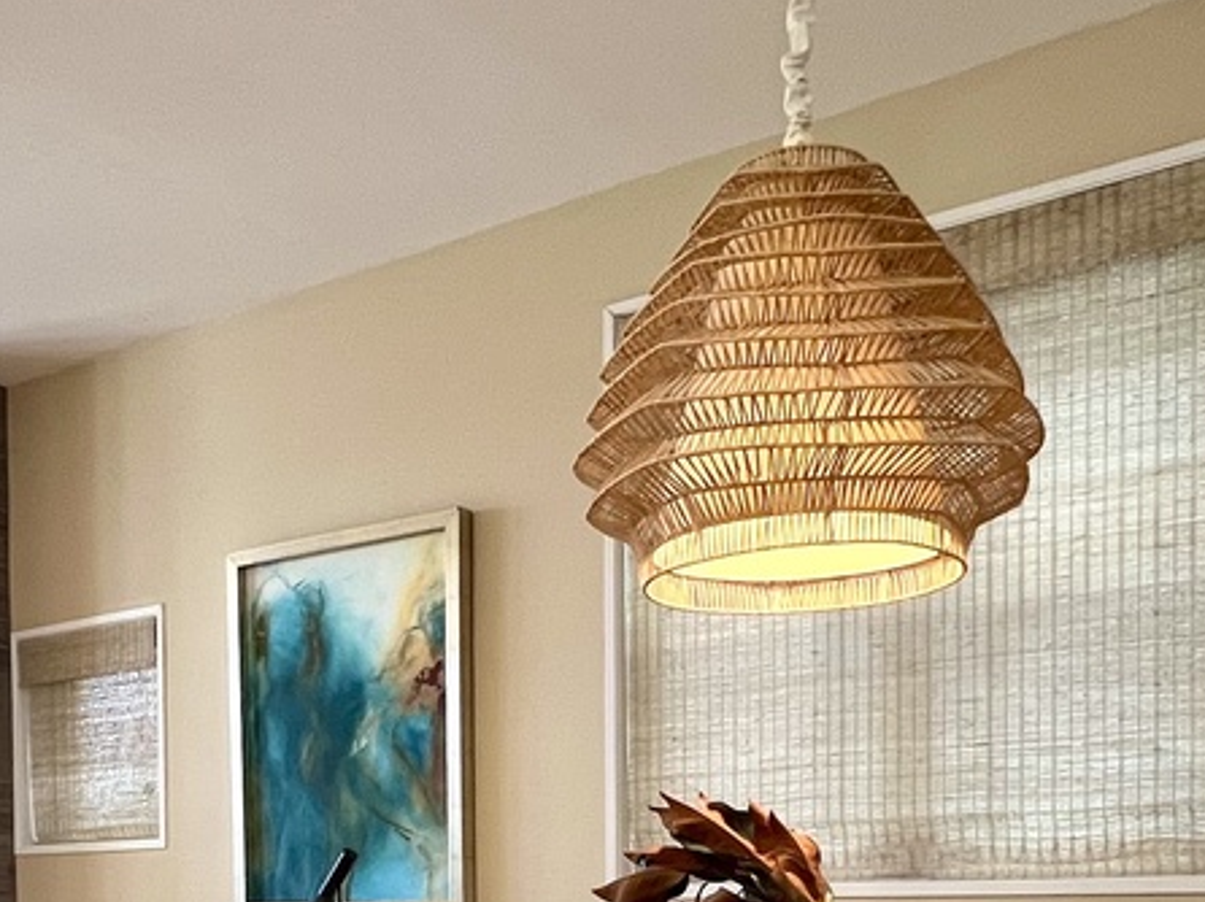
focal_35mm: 42
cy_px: 964
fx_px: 1461
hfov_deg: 44.5
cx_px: 465
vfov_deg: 31.0
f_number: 1.8
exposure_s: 1/60
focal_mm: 1.57
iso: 160
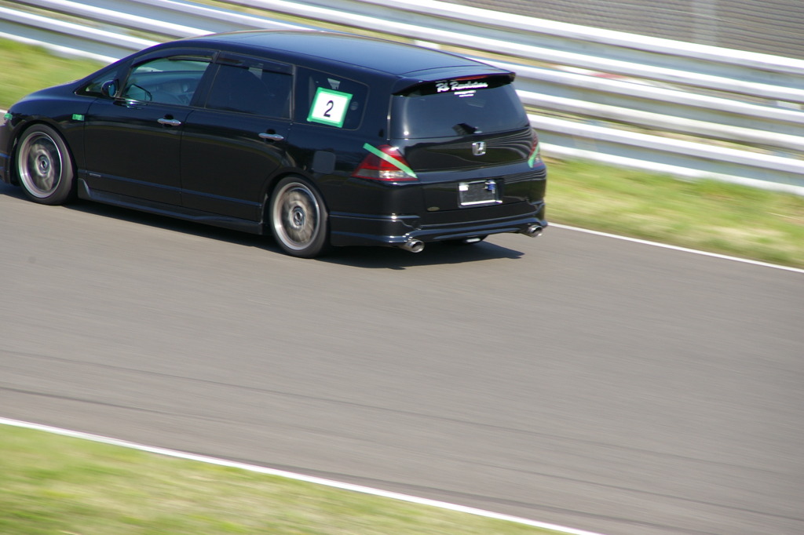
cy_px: 268
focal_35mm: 345
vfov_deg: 4.0
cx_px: 402
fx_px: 7702
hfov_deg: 6.0
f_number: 11
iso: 200
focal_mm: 230
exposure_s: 1/125
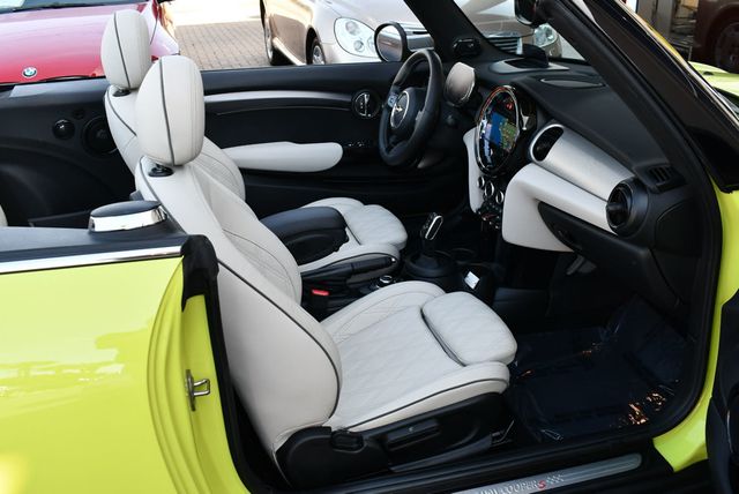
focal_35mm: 36
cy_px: 247
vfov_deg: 36.9
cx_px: 370
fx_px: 740
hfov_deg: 53.1
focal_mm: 18
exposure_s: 1/250
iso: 400
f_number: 5
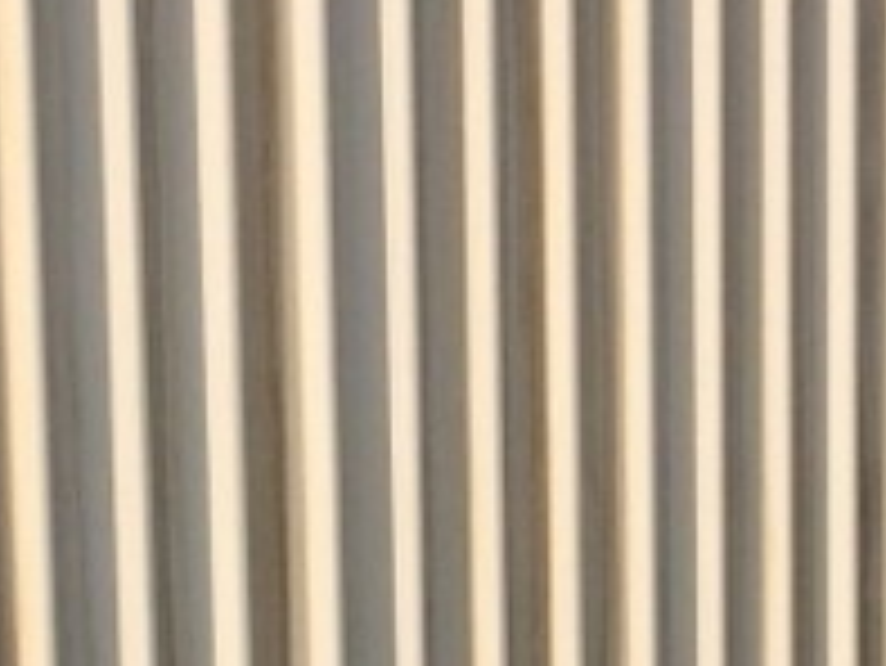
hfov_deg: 11.0
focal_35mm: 179
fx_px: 4584
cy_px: 1861
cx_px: 634
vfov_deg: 7.5
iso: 32
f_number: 2.2
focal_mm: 4.15
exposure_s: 1/2740
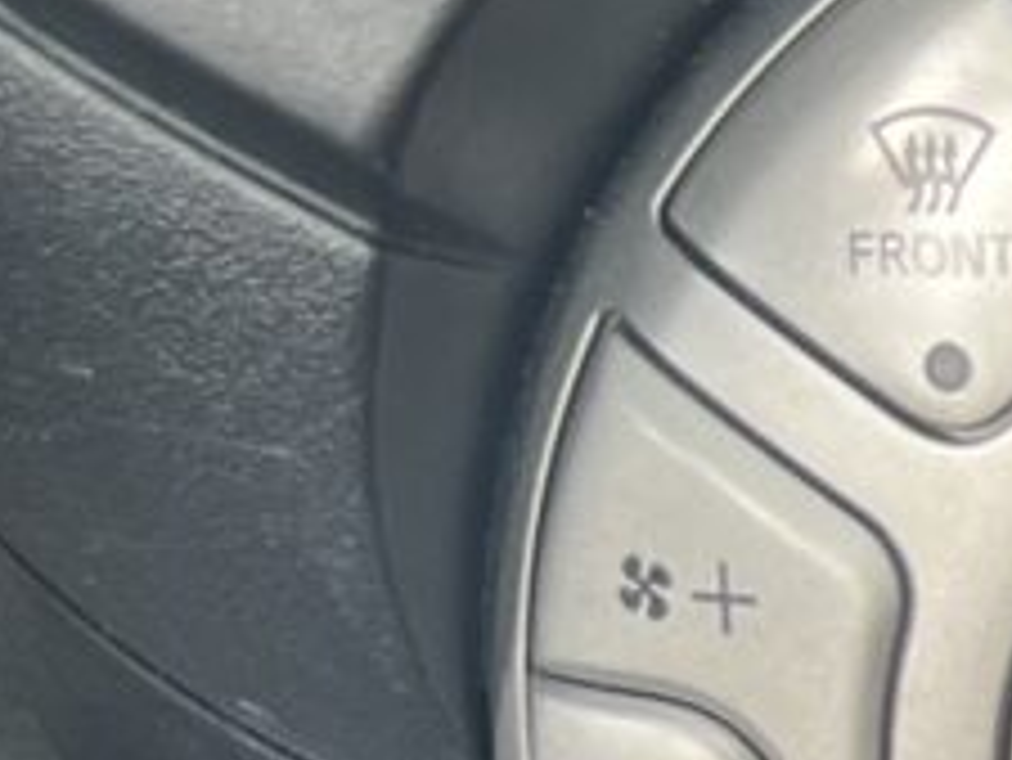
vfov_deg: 7.9
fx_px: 5060
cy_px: 1855
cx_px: 1835
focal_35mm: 173
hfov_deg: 10.7
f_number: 1.5
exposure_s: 1/121
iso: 80
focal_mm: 5.7
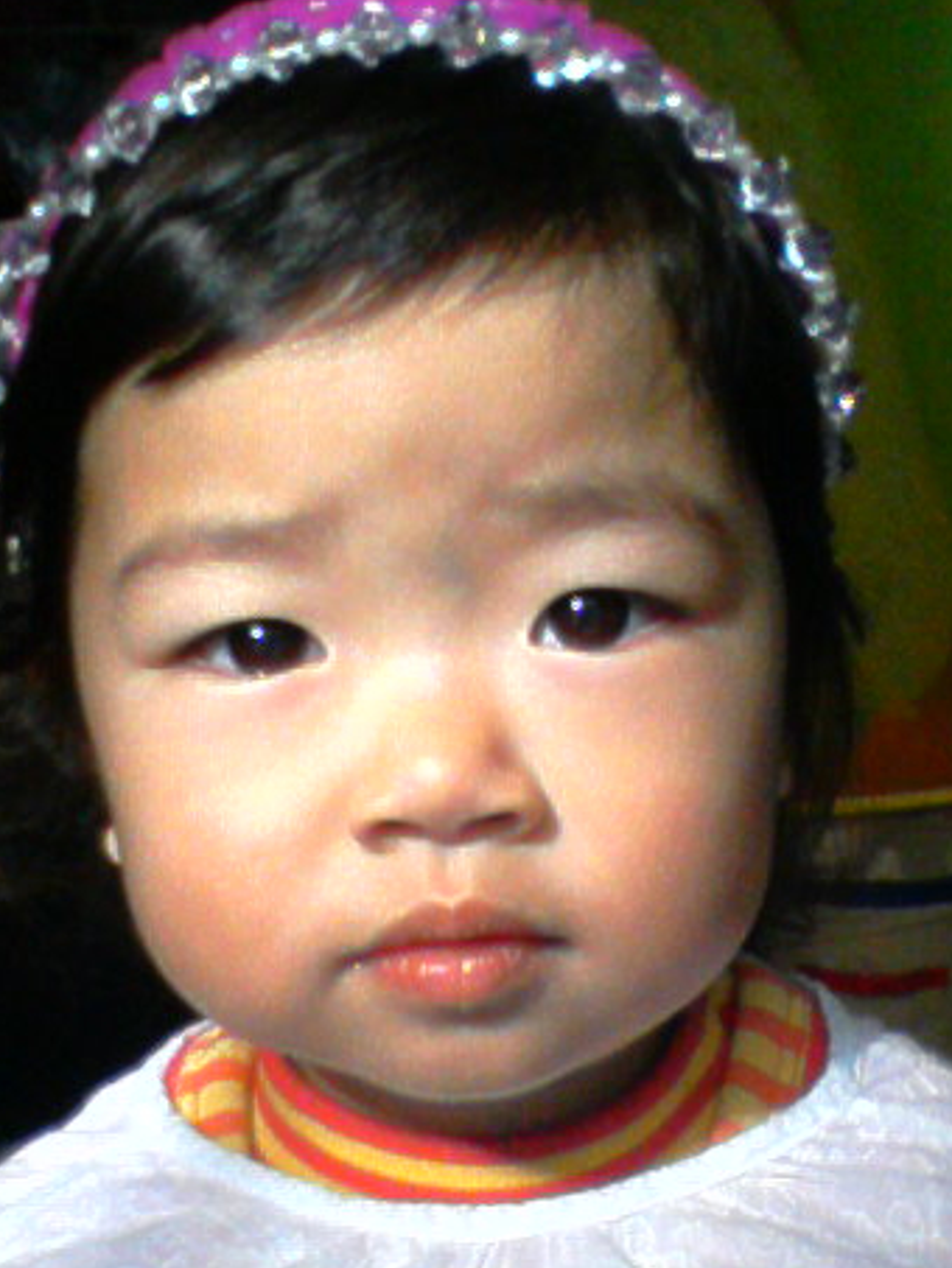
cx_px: 521
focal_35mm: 41
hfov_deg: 35.1
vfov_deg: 44.9
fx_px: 1503
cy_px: 879
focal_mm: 1.5
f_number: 2.8
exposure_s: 1/167
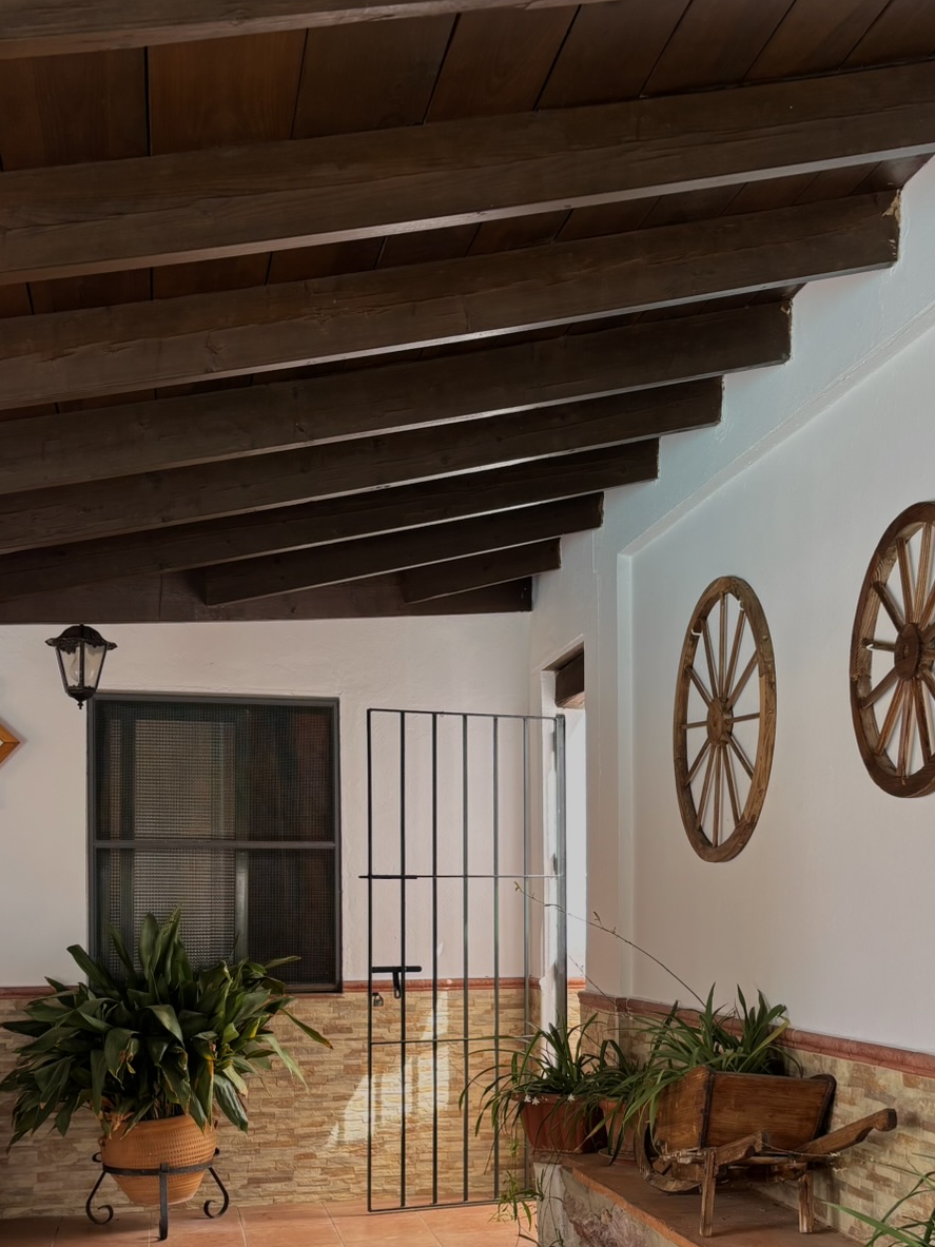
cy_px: 879
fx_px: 1621
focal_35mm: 45
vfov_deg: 41.3
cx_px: 625
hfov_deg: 31.9
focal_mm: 5.96
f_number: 1.6
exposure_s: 1/219
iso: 40
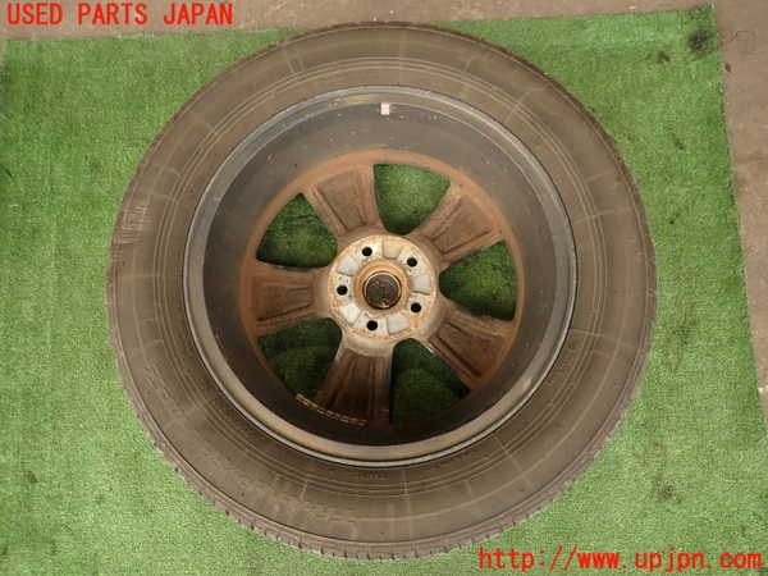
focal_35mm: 25
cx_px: 384
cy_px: 288
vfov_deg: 54.9
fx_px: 555
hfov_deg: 69.4
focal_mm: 4.5
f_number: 2
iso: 125
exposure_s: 1/60
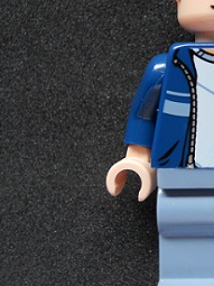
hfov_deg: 25.0
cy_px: 116
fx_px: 454
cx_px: 223
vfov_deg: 34.8
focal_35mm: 55
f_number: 2.7
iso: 200
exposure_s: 1/60
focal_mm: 5
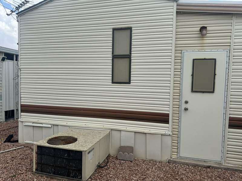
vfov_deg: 56.8
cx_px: 121
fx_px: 168
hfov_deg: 71.6
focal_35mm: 24
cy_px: 90
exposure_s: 1/4310
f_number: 1.78
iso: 80
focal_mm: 6.86
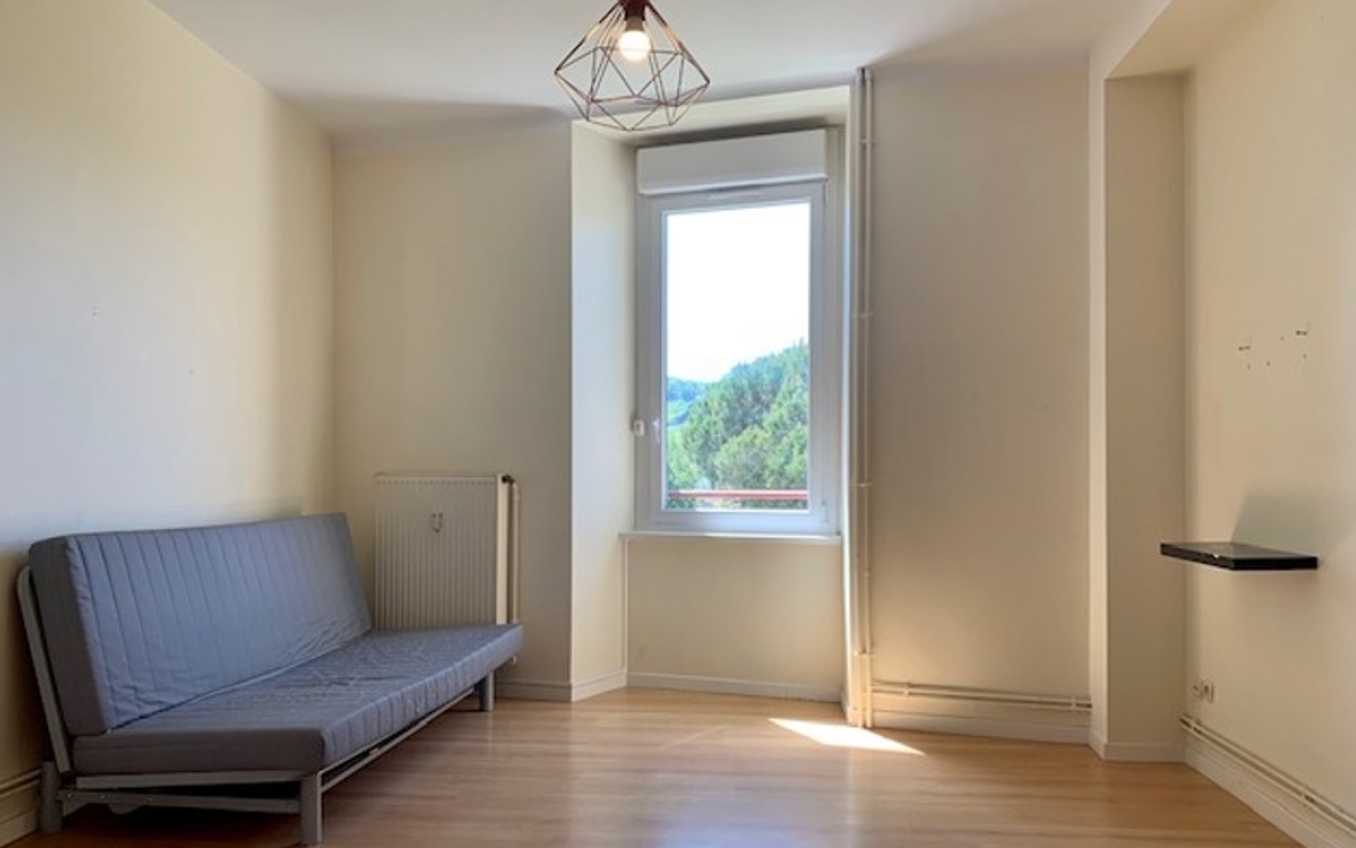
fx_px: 1035
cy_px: 460
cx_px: 669
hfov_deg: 66.5
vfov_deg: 44.5
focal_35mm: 28
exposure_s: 1/122
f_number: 1.8
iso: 32
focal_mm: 4.25
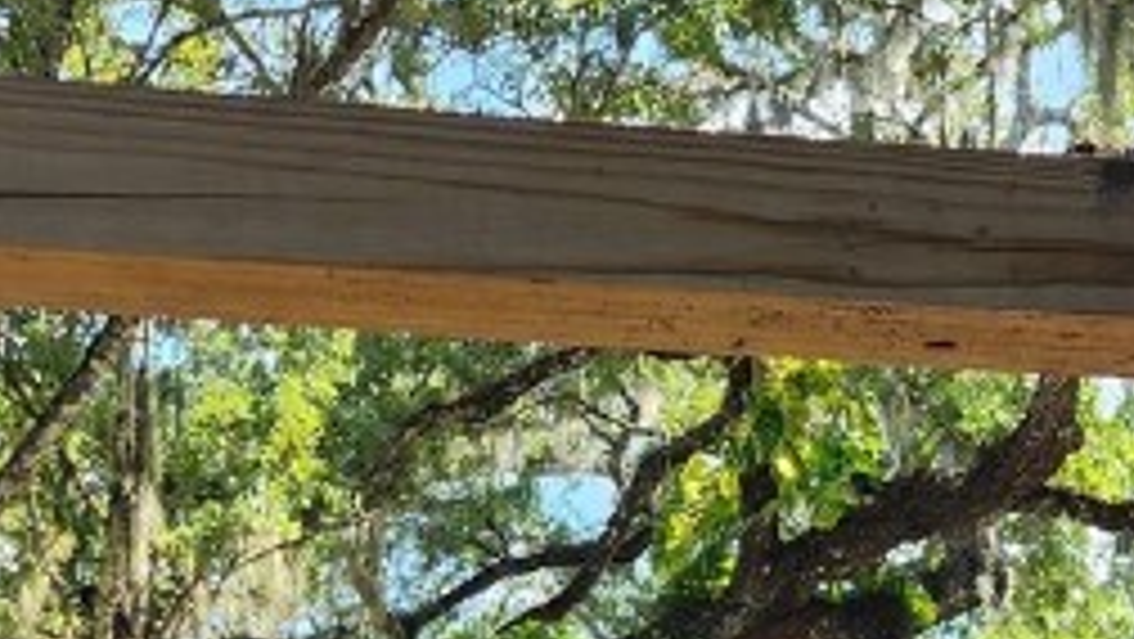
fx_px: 3068
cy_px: 1449
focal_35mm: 102
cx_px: 639
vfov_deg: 10.5
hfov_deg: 20.9
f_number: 1.8
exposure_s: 1/180
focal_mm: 6.4
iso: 20
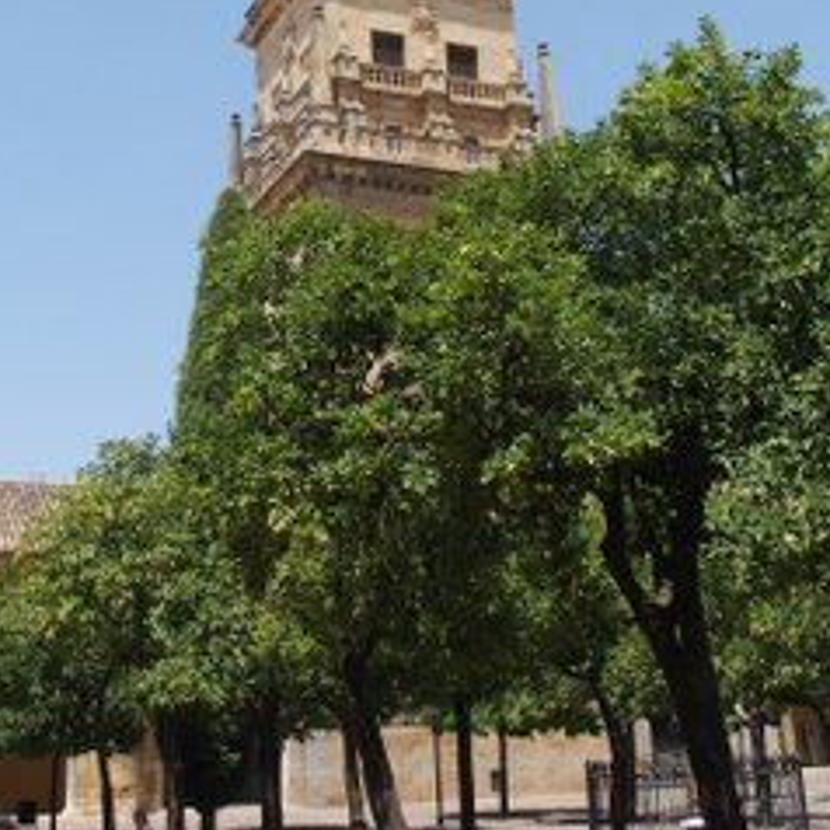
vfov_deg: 32.9
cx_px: 370
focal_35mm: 50
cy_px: 150
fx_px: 1356
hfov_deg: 34.0
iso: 100
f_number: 4
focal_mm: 6
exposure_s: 1/1000
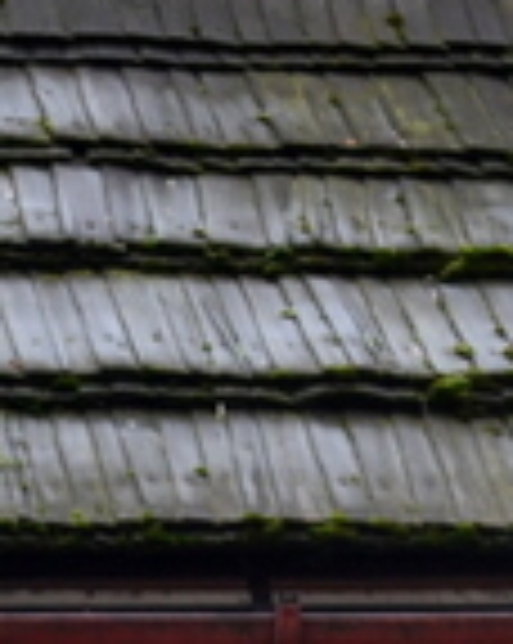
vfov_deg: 6.7
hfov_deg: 5.4
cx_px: 504
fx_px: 5401
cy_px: -279
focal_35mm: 284
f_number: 8
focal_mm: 36
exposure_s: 1/80
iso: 400
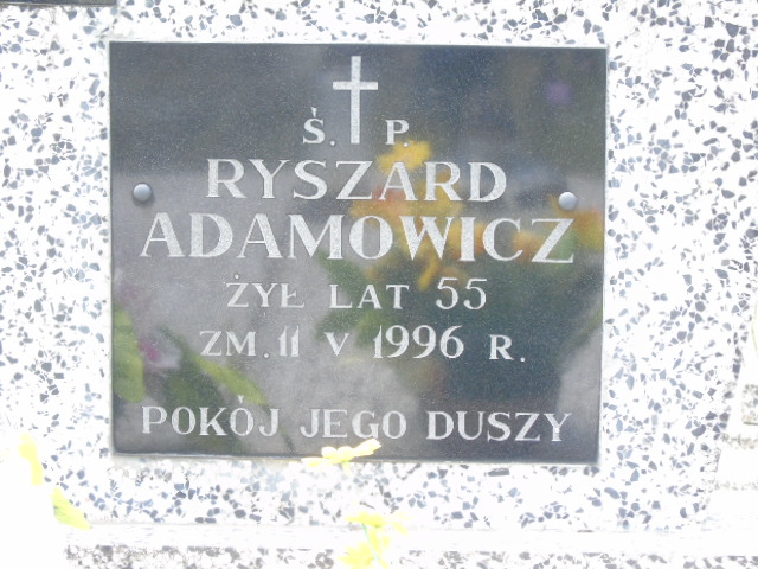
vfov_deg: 9.2
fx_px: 3547
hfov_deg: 12.2
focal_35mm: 162
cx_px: 379
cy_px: 284
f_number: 4.9
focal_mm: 29
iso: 400
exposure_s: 1/80
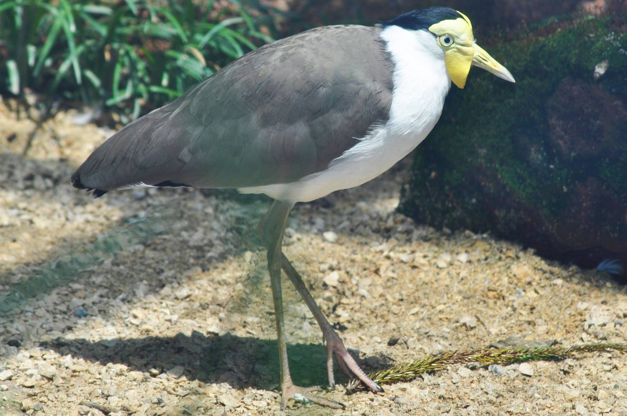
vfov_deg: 5.4
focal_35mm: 255
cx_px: 314
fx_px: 4436
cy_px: 208
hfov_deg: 8.1
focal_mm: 170
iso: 200
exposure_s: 1/200
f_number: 8
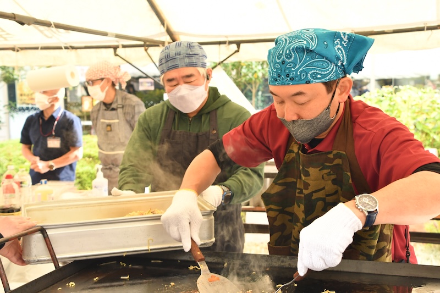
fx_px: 641
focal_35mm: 52
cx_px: 220
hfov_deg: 37.9
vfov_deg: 25.7
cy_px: 146
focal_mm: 35
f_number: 5.6
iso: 800
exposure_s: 1/125
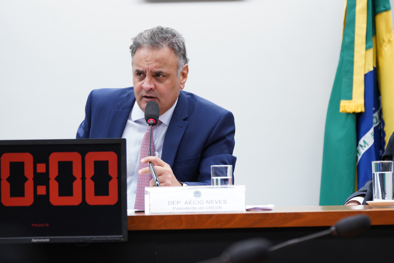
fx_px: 3065
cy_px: 132
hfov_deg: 7.4
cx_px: 197
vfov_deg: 4.9
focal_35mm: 280
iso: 3200
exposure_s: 1/160
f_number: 5.6
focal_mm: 280
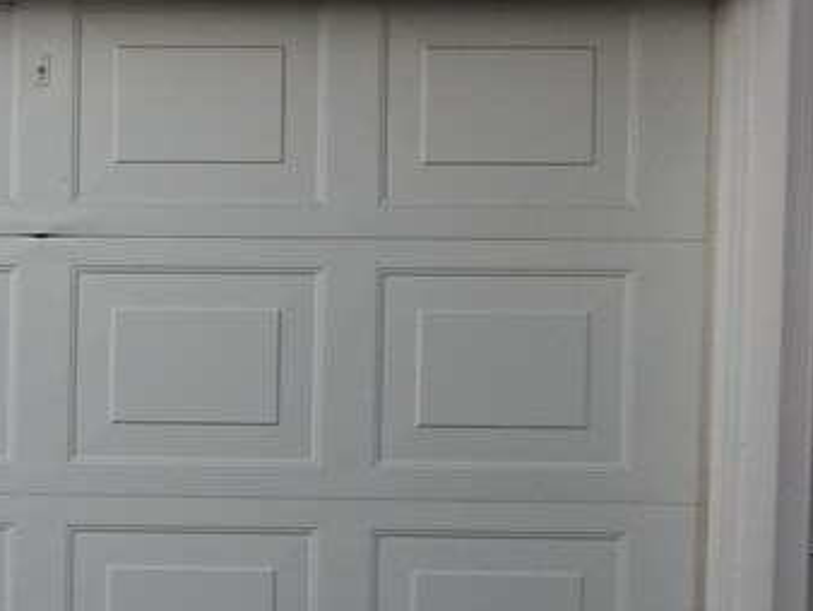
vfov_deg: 14.4
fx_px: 2421
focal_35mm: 103
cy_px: 346
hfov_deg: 17.2
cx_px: -414
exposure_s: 1/250
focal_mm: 6.1
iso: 220
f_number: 3.3
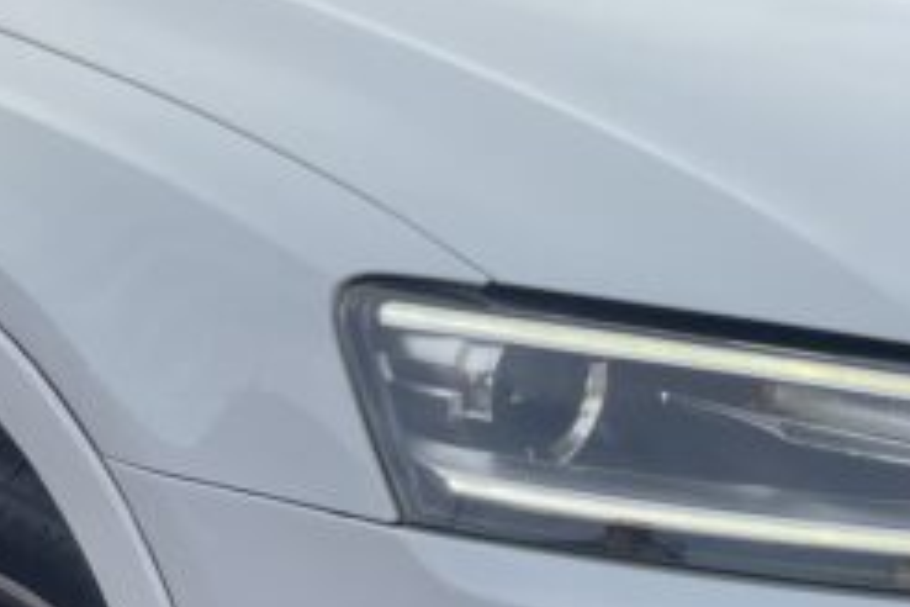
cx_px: 455
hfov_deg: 23.1
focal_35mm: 88
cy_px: 496
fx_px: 2224
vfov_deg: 15.4
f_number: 1.6
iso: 32
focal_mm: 4.2
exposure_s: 1/2053
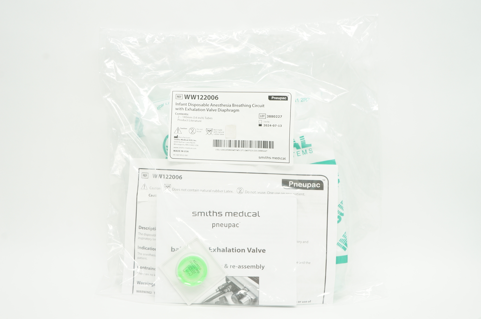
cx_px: 240
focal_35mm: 33
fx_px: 440
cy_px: 160
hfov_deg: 57.3
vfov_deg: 39.9
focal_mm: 22
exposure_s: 1/15
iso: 400
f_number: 11
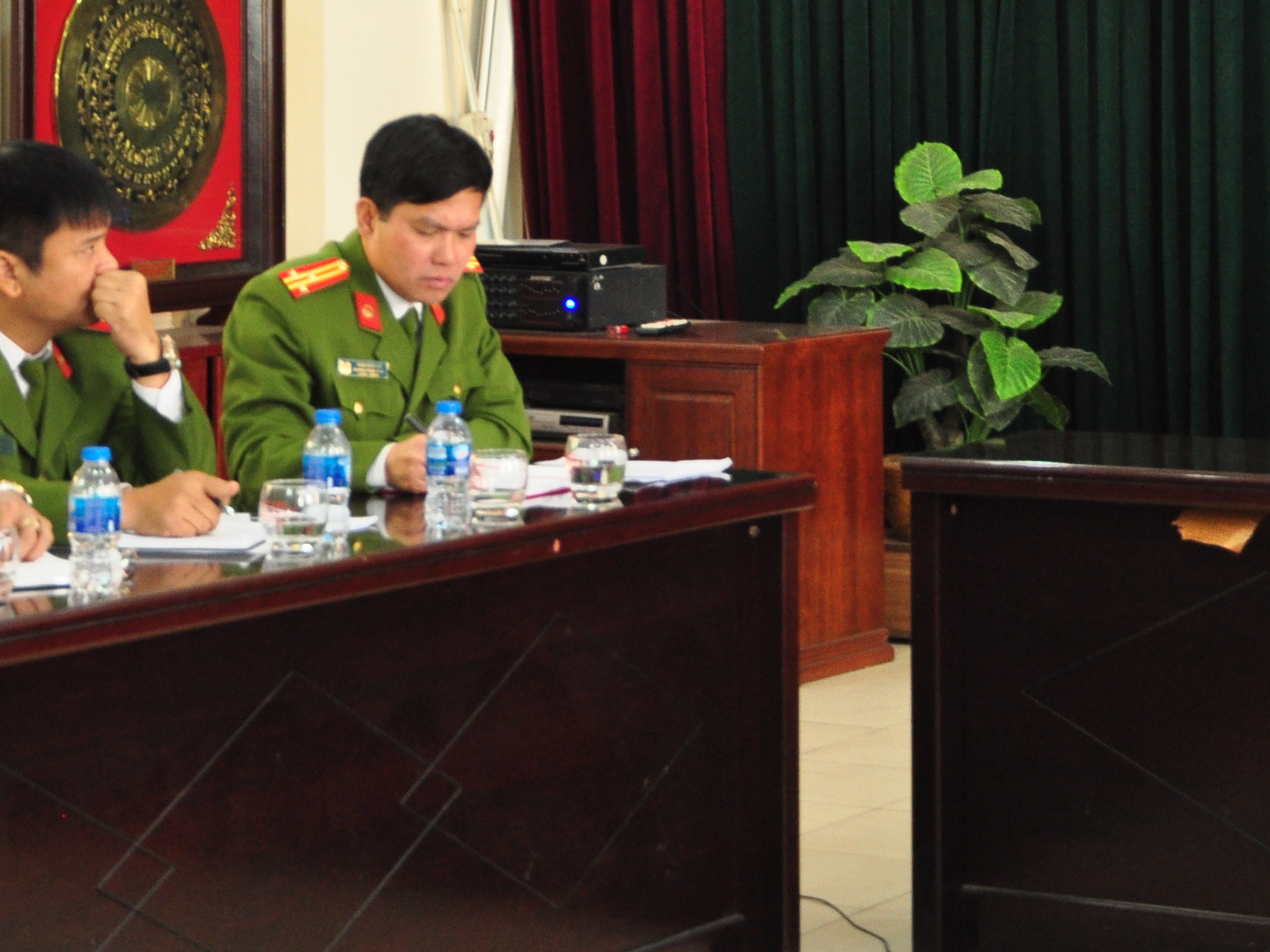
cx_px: 747
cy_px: -16
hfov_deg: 17.0
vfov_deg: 12.6
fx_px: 4256
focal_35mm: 116
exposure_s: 1/20
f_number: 4.2
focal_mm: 32
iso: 640
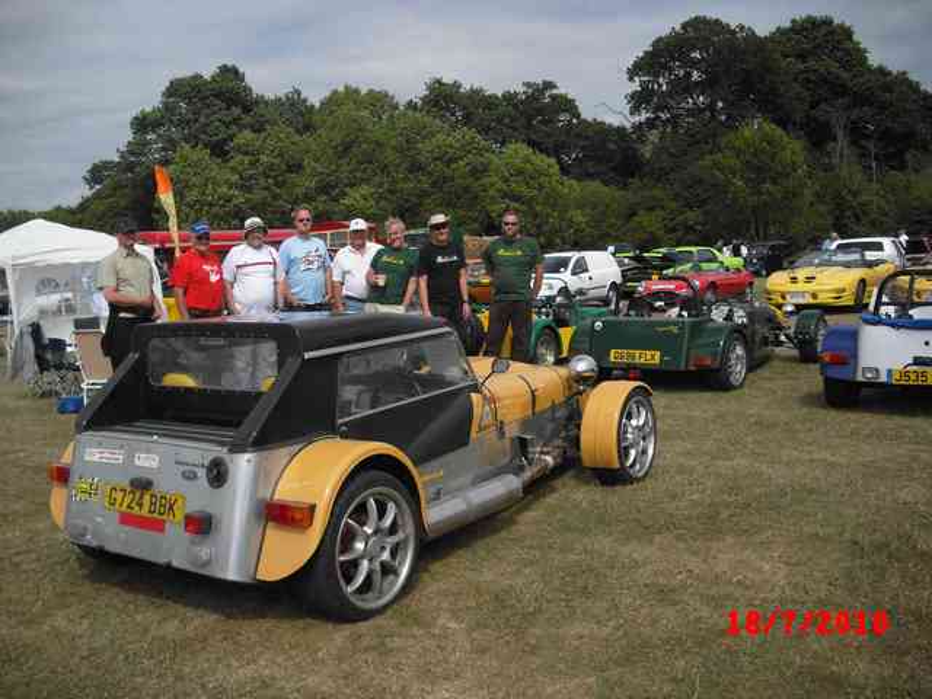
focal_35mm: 38
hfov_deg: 49.0
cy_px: 350
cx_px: 466
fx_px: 1023
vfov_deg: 37.7
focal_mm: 6.2
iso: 64
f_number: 5.6
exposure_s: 1/500
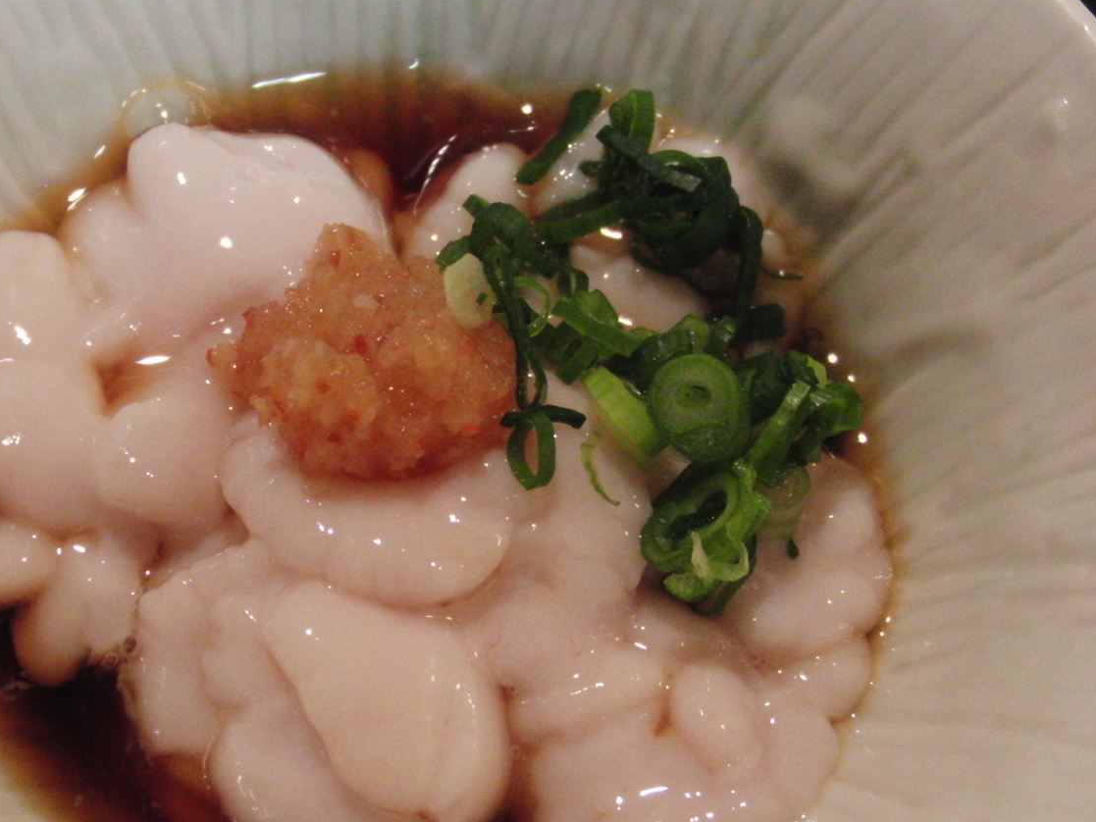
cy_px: 454
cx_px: 409
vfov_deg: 27.5
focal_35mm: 53
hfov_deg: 36.0
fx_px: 1678
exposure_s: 1/25
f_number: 3.6
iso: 800
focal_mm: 6.42
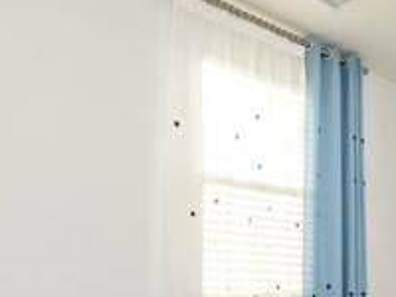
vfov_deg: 31.3
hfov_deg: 41.5
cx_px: 329
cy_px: 291
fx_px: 492
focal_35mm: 43
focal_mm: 14
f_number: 5.6
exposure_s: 1/125
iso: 160
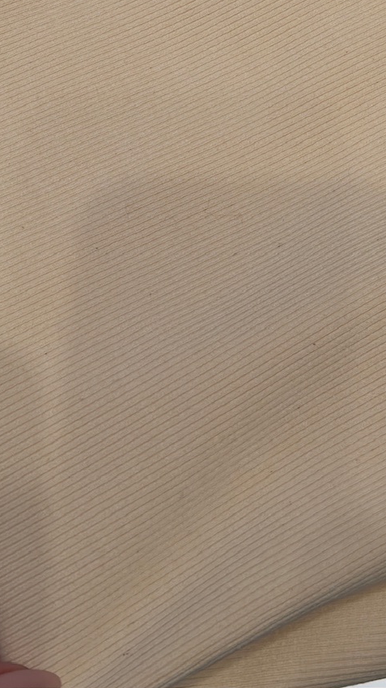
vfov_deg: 21.5
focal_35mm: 92
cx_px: 372
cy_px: -140
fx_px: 1676
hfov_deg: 13.0
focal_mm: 6.76
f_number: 1.78
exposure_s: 1/862
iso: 80
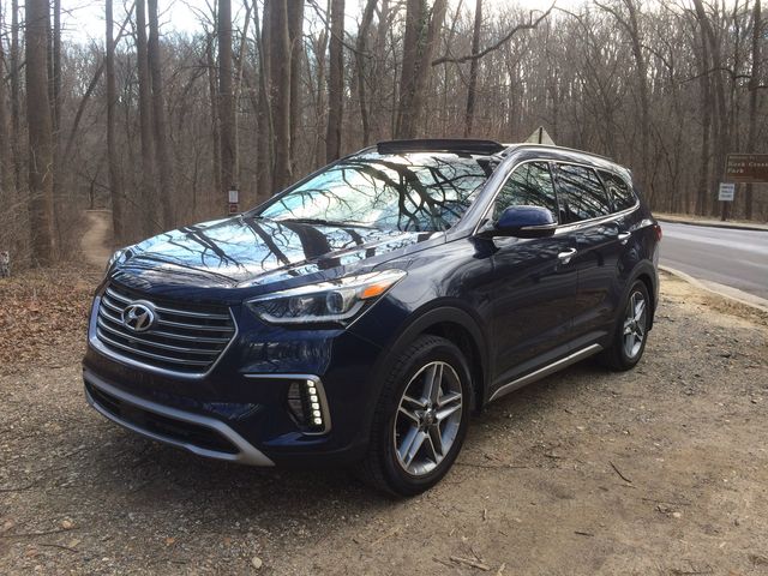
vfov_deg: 48.2
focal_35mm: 29
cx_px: 384
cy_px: 288
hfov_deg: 61.7
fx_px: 643
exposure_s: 1/354
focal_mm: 4.15
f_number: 2.2
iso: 32
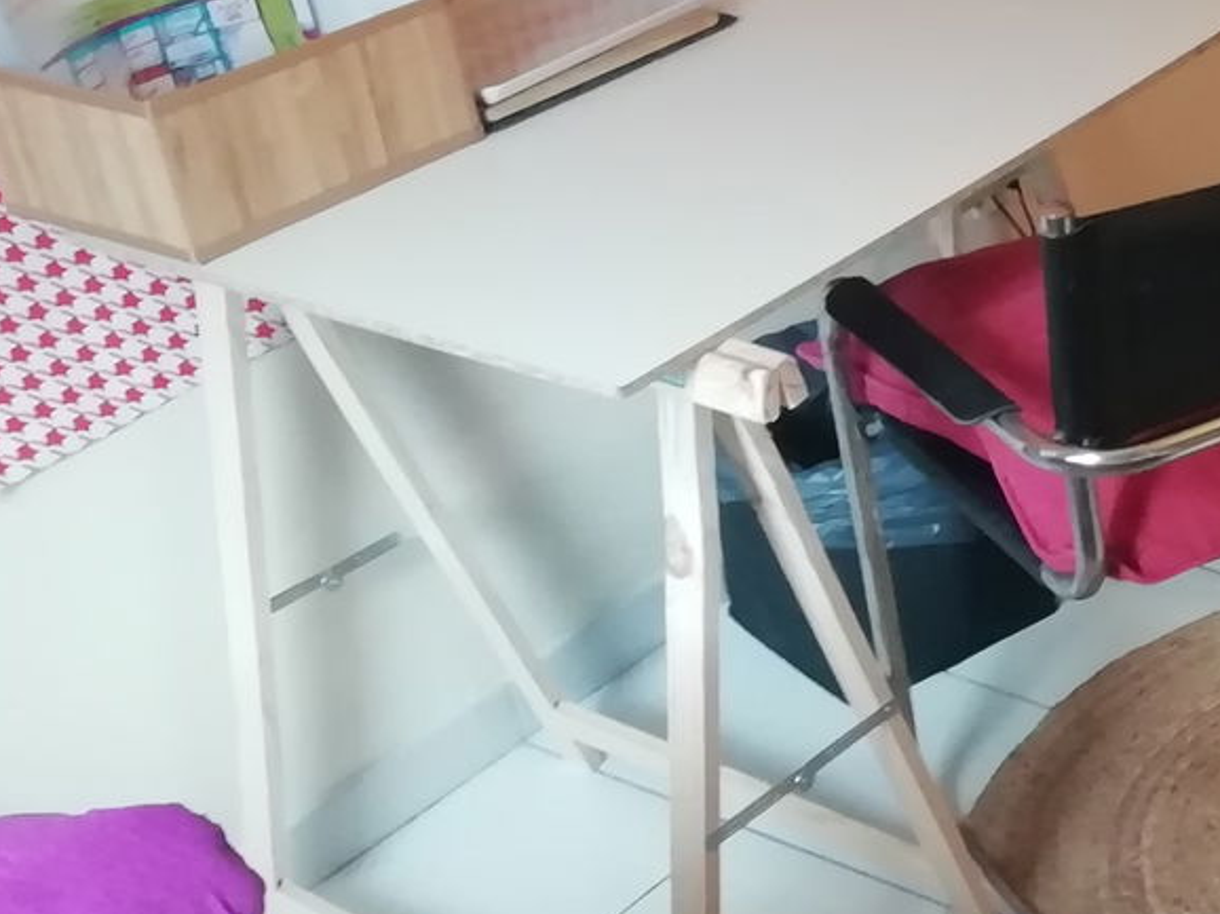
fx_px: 2537
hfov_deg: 24.2
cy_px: 490
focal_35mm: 72
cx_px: 1511
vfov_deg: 20.4
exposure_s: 1/30
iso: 320
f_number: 2.2
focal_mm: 3.46
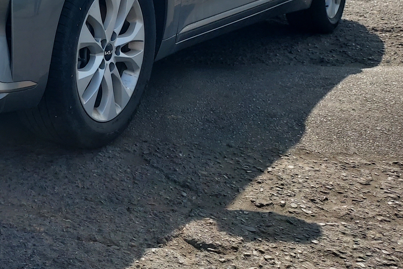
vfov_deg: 21.1
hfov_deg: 28.8
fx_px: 694
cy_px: -10
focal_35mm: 62
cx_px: -58
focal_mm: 4.6
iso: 40
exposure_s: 1/1394
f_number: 1.8
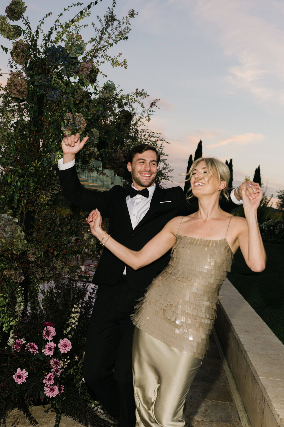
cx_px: 142
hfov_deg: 37.9
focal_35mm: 35
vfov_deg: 54.4
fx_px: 414
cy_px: 214
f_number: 4.5
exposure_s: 1/200
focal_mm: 35
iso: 640
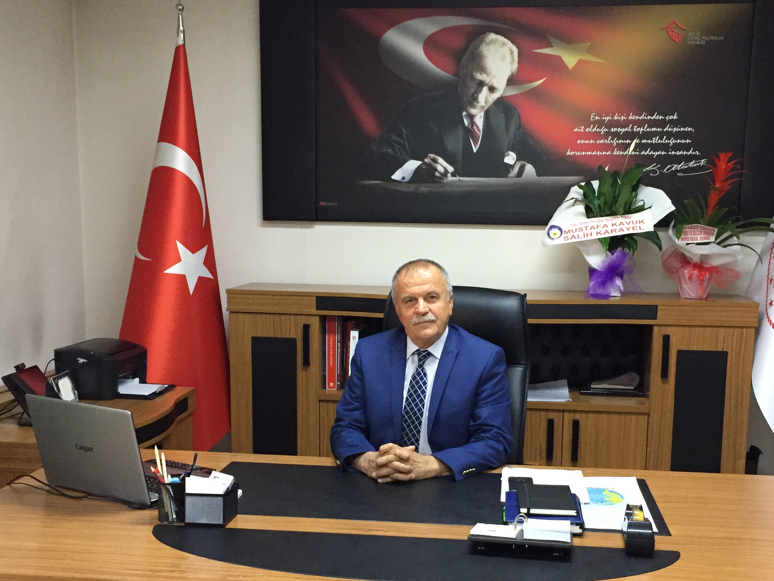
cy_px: 359
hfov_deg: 45.7
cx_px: 423
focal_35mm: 41
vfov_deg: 35.0
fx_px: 917
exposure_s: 1/25
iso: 250
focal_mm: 4.15
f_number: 2.2
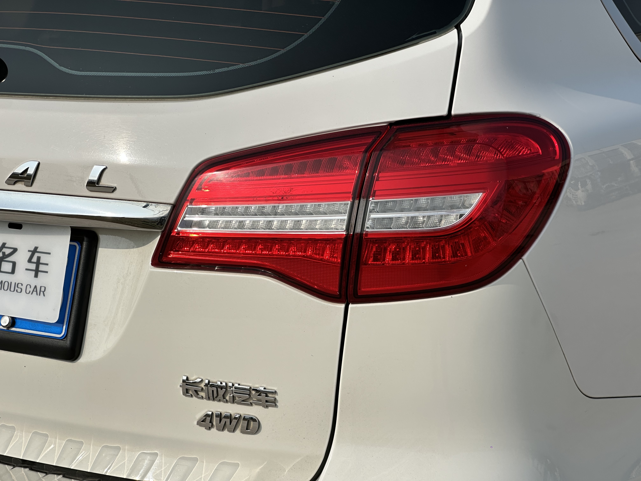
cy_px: 240
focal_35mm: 77
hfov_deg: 25.3
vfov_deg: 19.1
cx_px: 320
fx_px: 1426
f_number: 2.8
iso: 32
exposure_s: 1/1698
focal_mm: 9
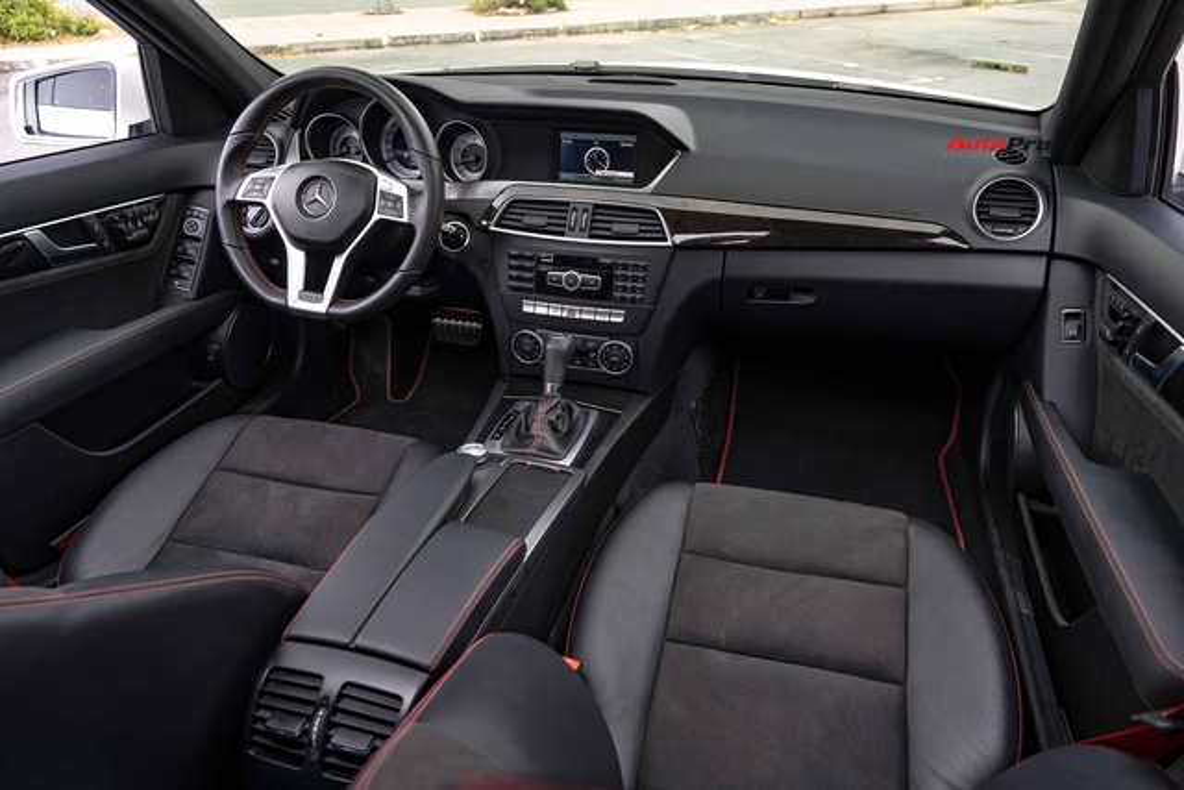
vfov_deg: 53.2
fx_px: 789
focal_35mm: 24
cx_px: 592
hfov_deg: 73.7
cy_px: 395
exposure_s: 1/160
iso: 400
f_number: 4
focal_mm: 16
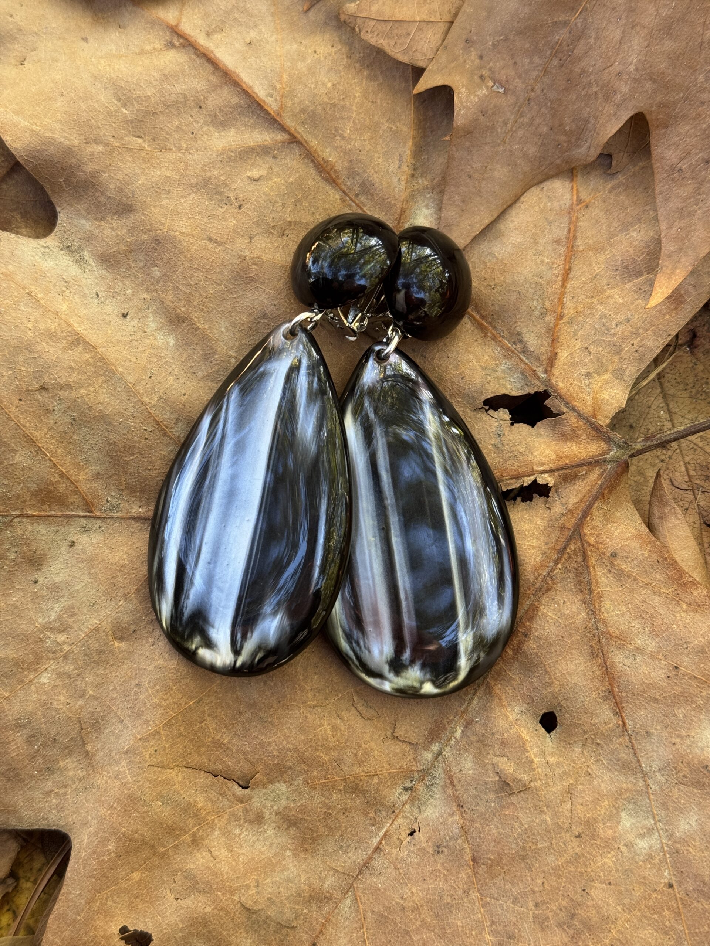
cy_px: 473
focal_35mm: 48
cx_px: 355
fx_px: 1313
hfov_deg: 30.3
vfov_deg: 39.7
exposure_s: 1/96
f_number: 1.78
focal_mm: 6.76
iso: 100
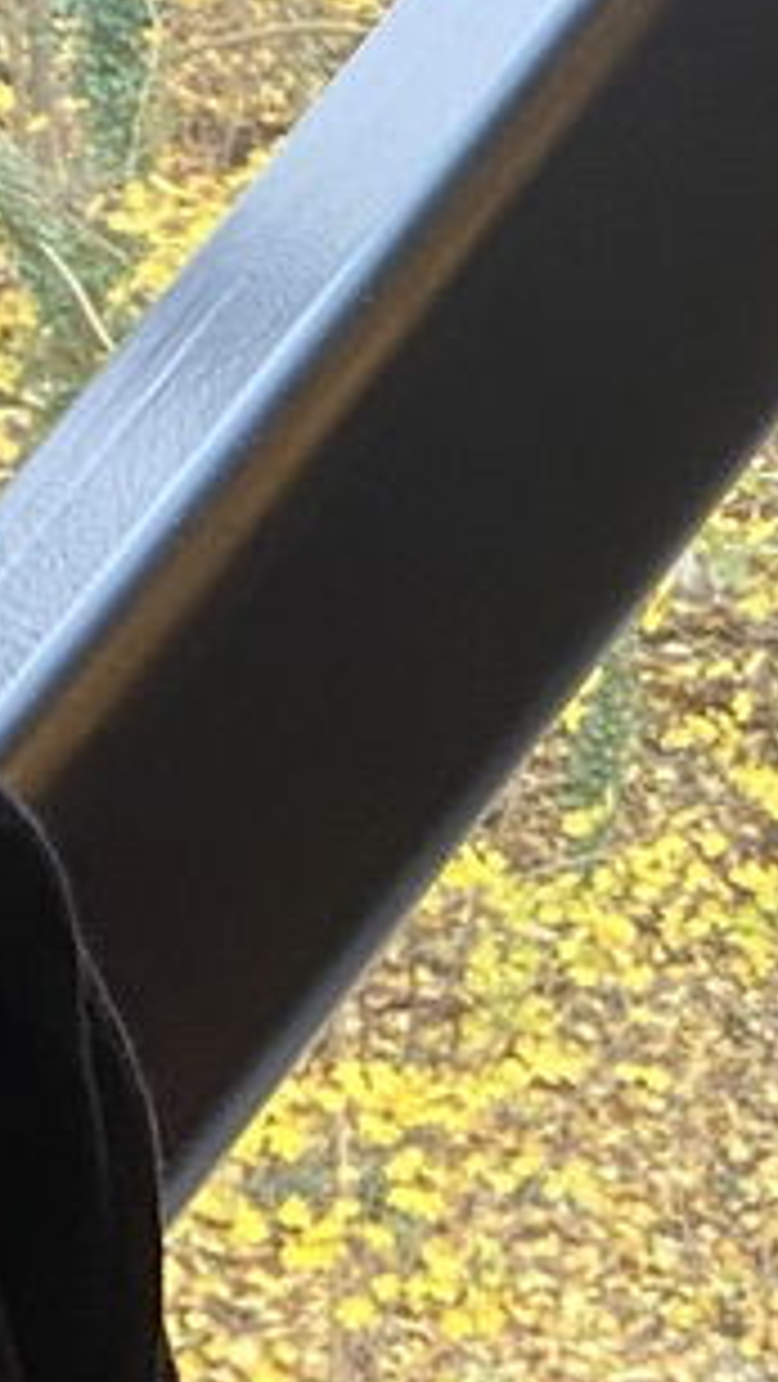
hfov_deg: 20.5
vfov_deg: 39.8
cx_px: 1088
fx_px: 1904
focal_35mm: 52
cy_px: 752
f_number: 1.8
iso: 80
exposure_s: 1/50
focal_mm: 4.25
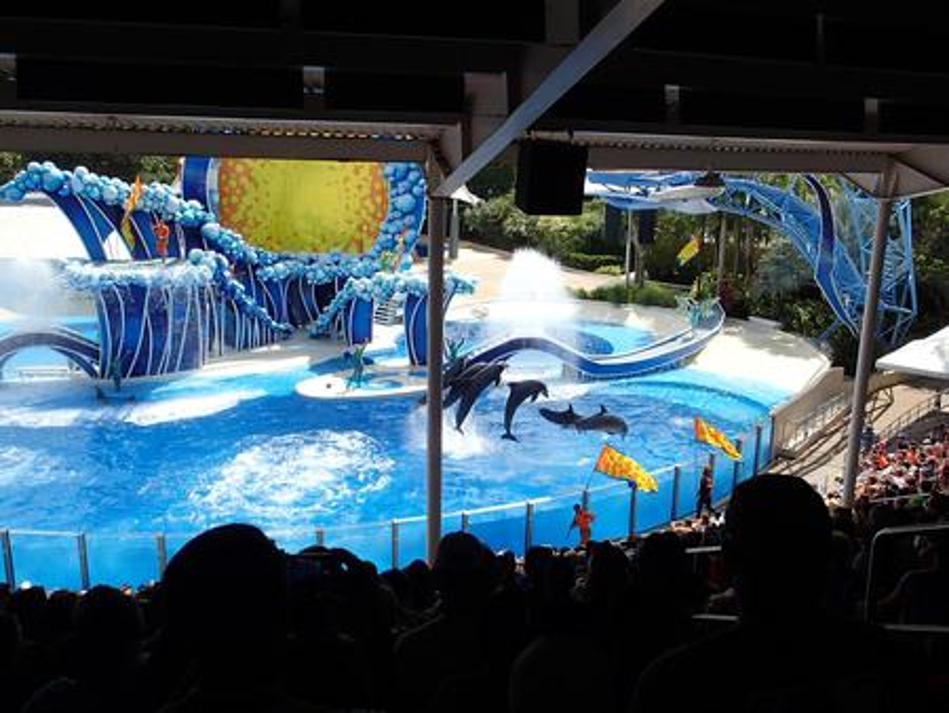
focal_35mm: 30
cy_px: 356
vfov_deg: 46.8
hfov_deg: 59.9
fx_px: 823
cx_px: 474
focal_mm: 5.5
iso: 200
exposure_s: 1/1600
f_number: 3.2
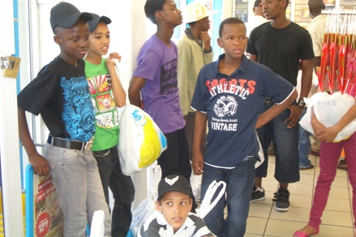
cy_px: 116
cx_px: 178
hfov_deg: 38.2
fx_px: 514
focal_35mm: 52
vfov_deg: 26.0
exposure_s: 1/80
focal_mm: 8.2
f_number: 3.1
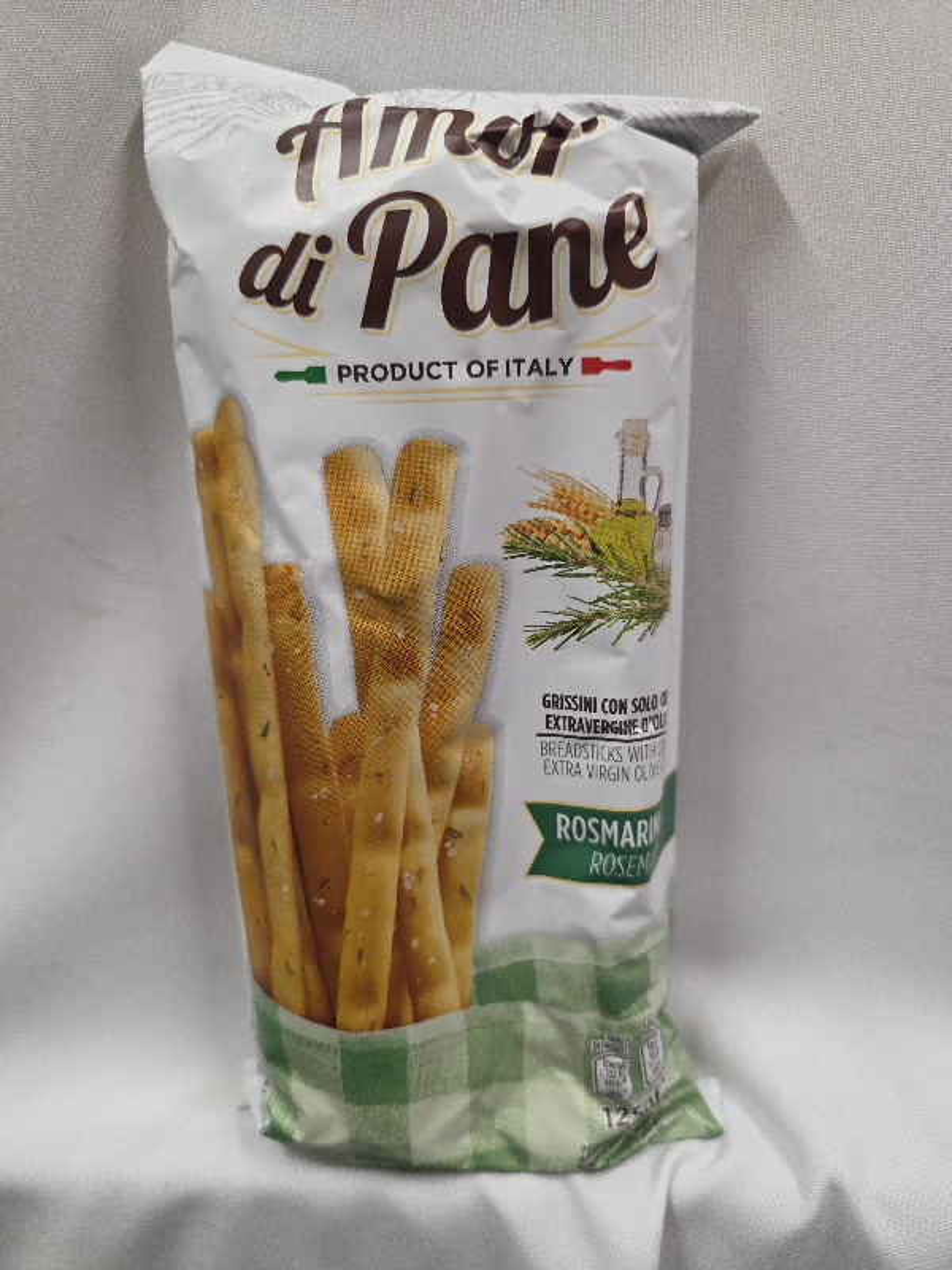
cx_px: 476
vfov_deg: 73.9
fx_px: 843
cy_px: 635
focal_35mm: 23
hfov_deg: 58.9
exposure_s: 1/101
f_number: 1.7
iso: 500
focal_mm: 6.3
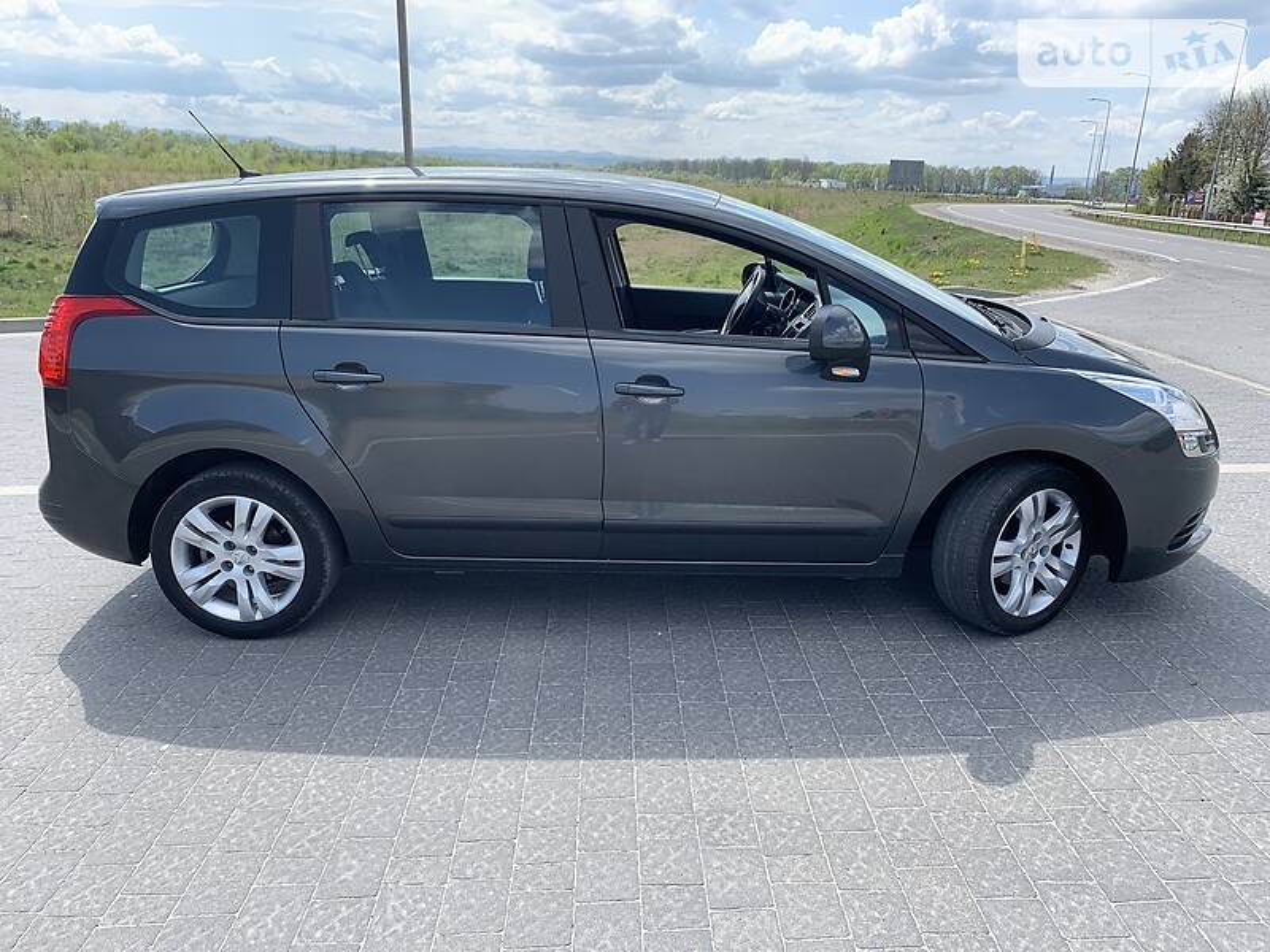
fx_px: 954
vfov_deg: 53.1
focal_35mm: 26
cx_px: 635
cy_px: 476
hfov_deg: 67.3
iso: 25
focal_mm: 4.2
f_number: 1.8
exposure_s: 1/1149
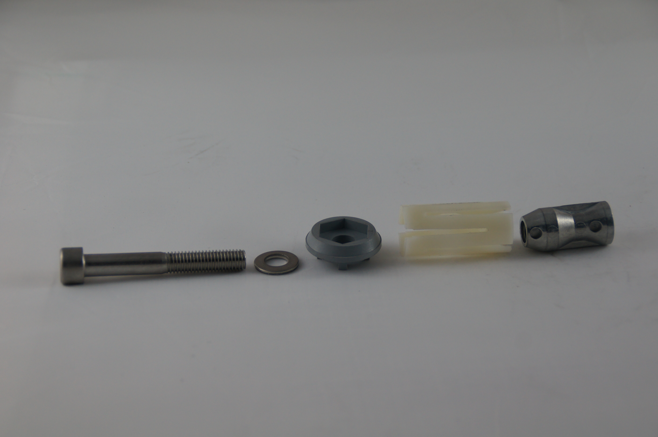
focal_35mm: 105
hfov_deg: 19.5
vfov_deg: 13.0
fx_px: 1917
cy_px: 218
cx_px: 329
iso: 400
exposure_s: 1/125
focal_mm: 70
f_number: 5
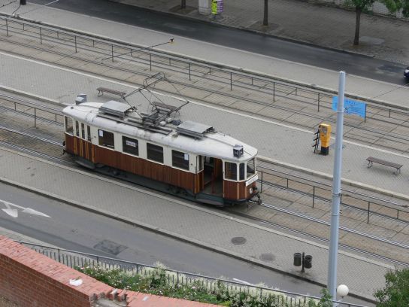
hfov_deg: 17.7
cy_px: 154
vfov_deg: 13.3
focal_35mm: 111
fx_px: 1312
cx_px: 204
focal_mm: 23.5
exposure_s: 1/200
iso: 100
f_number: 5.6
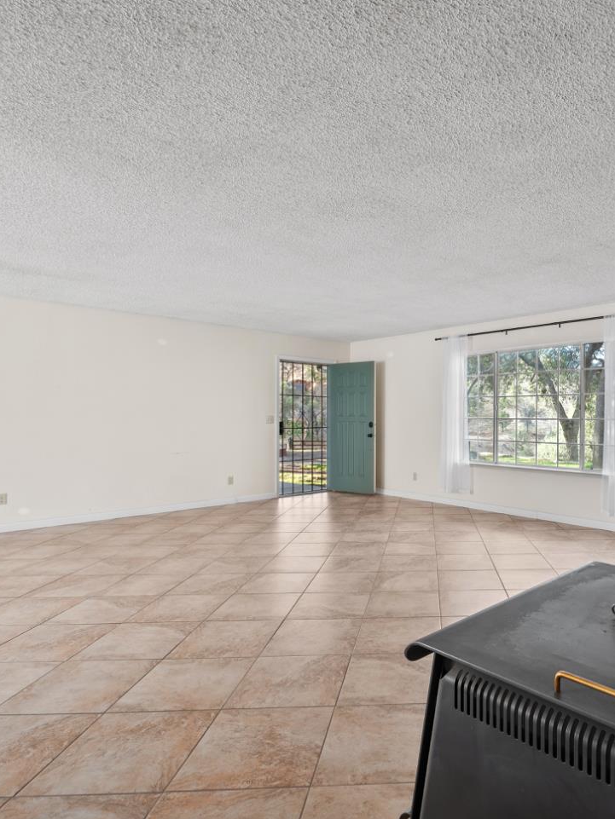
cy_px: 420
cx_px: 455
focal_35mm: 21
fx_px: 497
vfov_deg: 79.0
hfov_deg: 60.3
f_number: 9
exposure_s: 1/1.67
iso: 250
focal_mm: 14
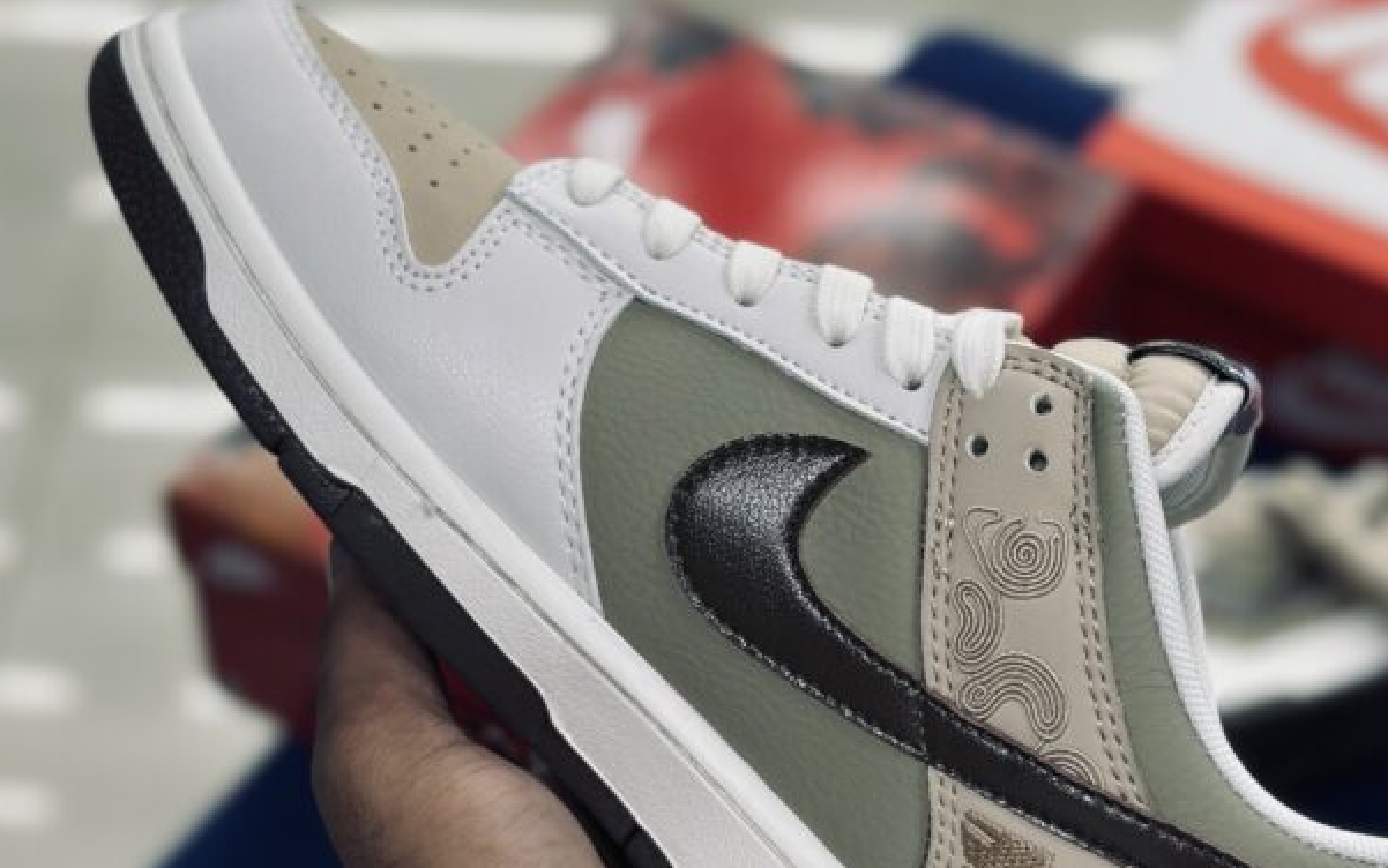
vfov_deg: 16.4
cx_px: 794
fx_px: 2989
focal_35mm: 79
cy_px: 659
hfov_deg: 26.1
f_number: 1.78
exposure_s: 1/117
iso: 64
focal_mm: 6.86
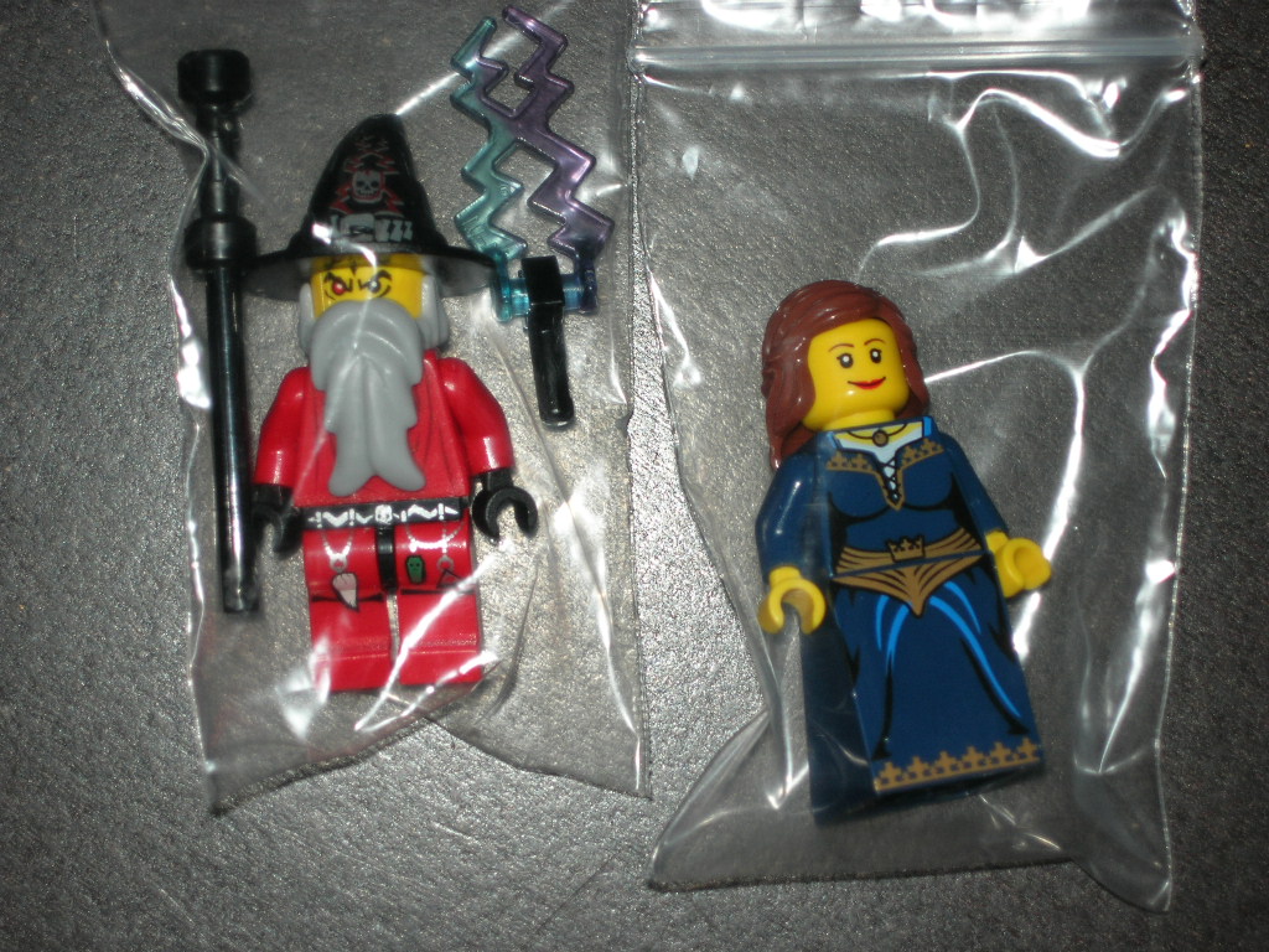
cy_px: 476
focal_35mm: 113
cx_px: 634
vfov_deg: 13.1
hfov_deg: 17.4
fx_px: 4143
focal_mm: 23.4
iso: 64
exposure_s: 1/60.1
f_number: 4.9
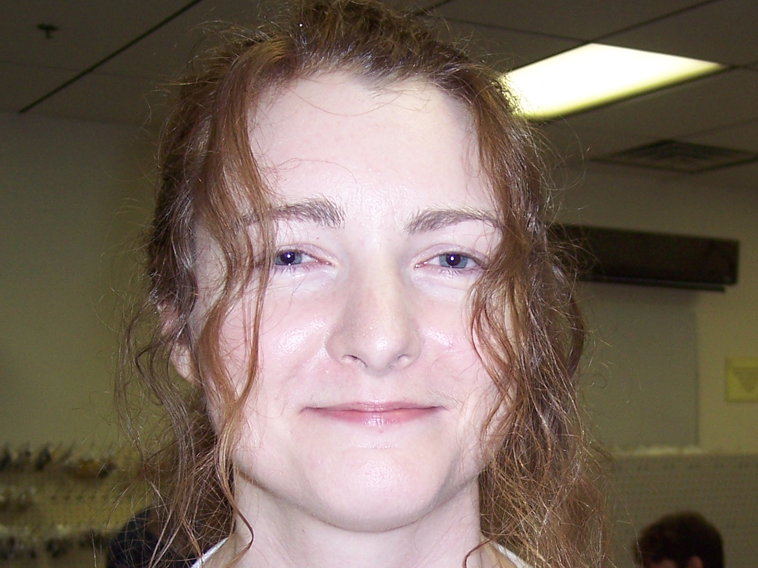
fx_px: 1664
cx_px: 477
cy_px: 525
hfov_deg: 25.6
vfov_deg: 19.0
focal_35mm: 76
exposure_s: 1/60
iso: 100
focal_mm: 8
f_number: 2.8
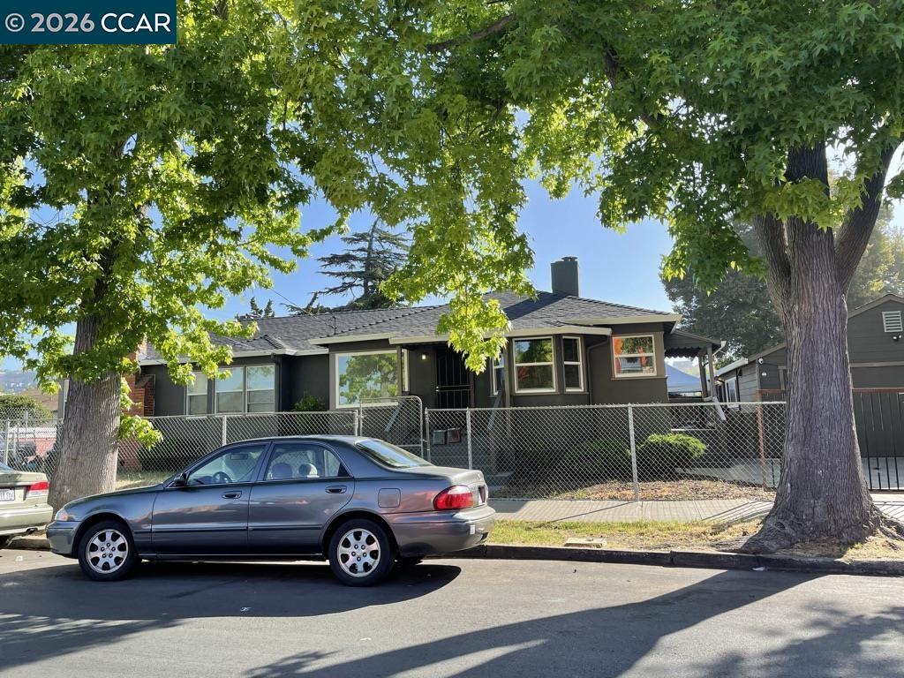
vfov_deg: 53.1
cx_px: 452
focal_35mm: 26
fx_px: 679
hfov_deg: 67.3
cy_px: 339
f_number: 1.6
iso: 32
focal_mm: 4.2
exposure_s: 1/997
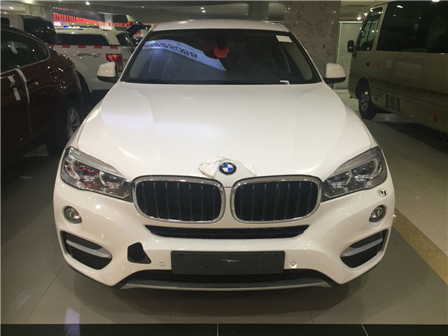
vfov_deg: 48.2
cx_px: 224
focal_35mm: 29
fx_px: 375
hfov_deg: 61.7
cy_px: 168
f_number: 2.2
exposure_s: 1/33
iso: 100
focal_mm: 4.15
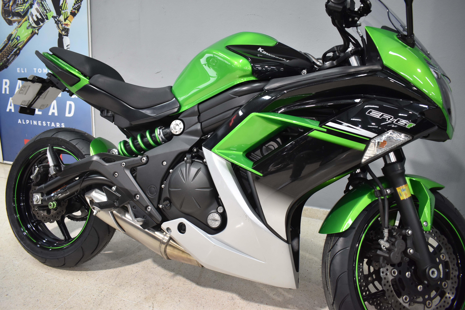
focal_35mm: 27
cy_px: 155
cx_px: 232
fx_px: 349
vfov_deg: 47.9
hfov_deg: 67.4
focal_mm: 18
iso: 800
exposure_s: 1/50
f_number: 3.5
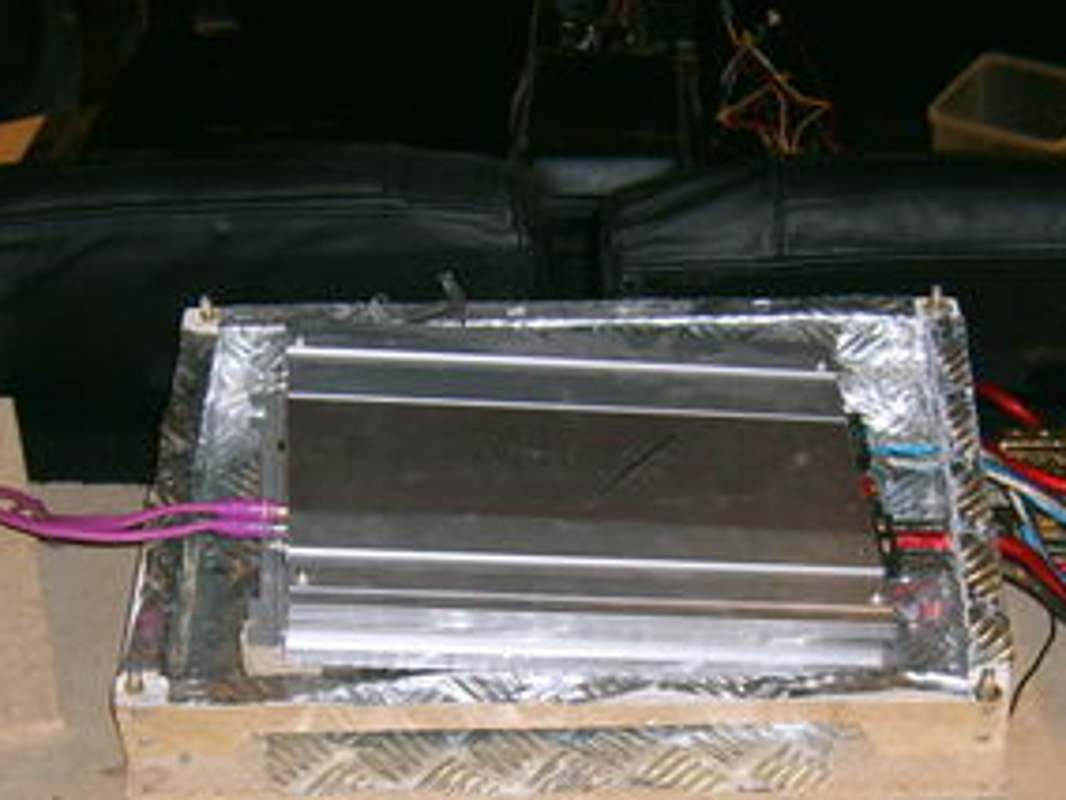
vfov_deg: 18.6
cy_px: 556
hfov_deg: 24.7
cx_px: 533
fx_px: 2433
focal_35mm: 79
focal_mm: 5.8
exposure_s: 1/30
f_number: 2.8
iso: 100
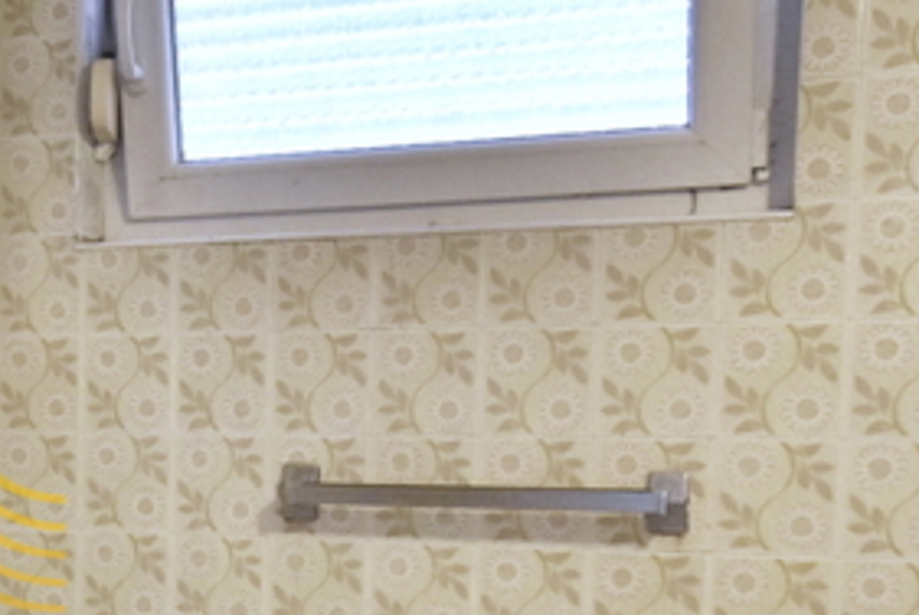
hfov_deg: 28.6
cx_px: -78
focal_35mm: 64
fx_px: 1635
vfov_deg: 20.8
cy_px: 569
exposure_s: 1/15
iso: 1000
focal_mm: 10
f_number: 4.5
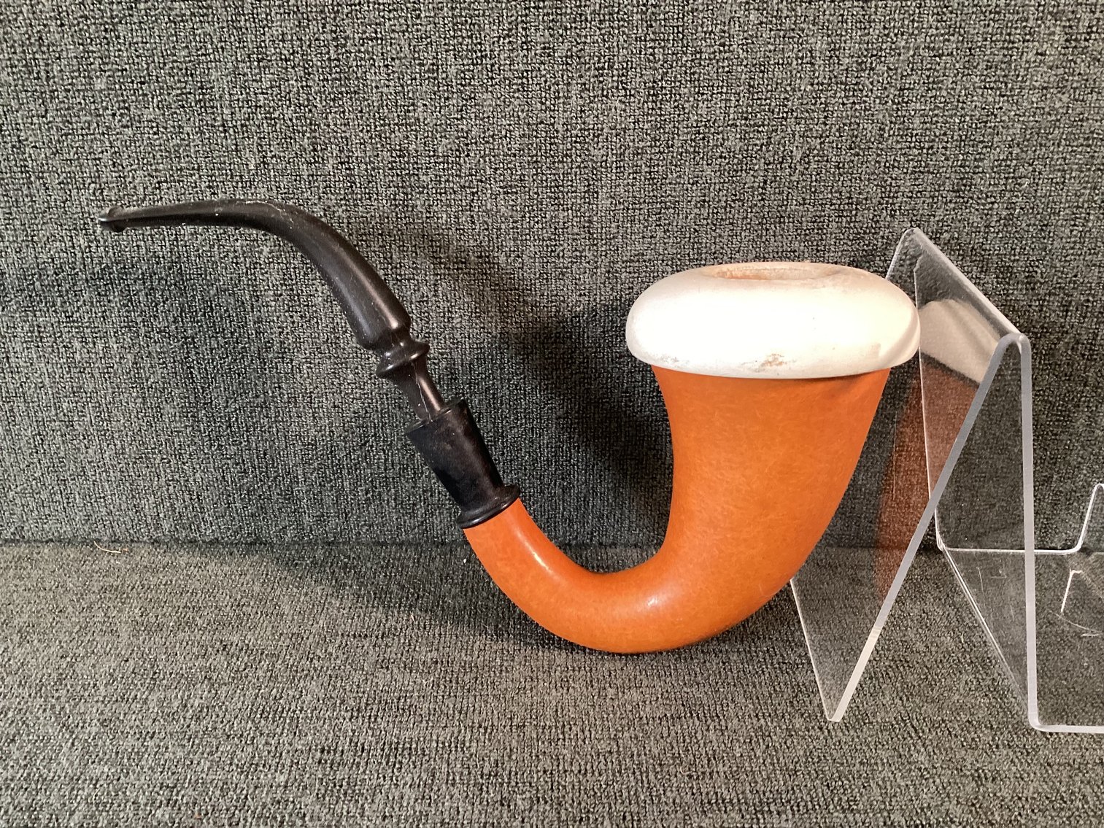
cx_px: 552
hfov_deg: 58.3
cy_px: 414
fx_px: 989
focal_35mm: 31
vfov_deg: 45.4
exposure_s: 1/60
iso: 160
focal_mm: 3.3
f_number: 2.4
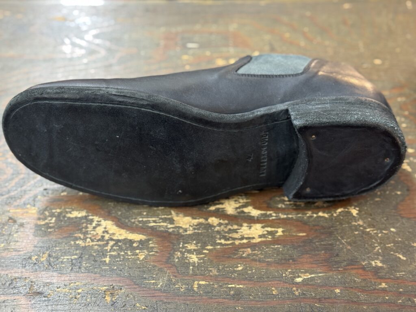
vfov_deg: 30.3
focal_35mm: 48
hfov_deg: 39.7
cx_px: 208
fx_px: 577
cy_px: 156
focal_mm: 6.76
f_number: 1.78
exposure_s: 1/60
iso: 250
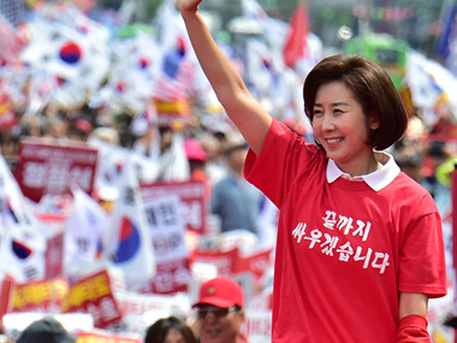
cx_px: 319
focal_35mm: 648
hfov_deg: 3.1
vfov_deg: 2.3
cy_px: 184
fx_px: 8555
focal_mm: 400
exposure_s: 1/250
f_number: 11
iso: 400
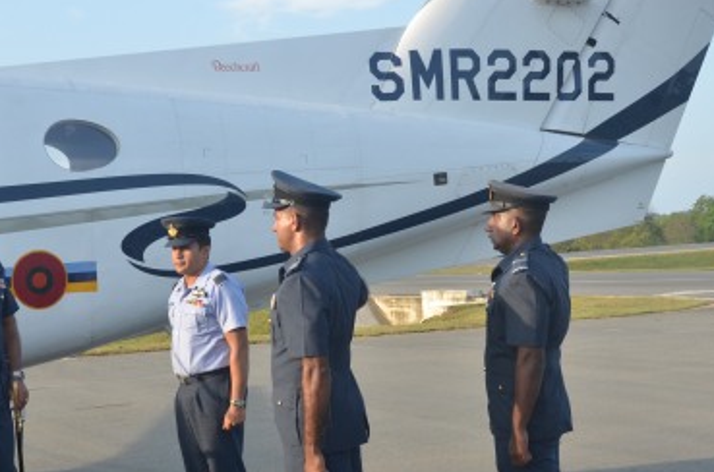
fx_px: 1302
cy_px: 363
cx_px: 269
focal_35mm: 66
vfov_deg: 20.4
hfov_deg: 30.5
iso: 400
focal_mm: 27
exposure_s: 1/125
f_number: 11
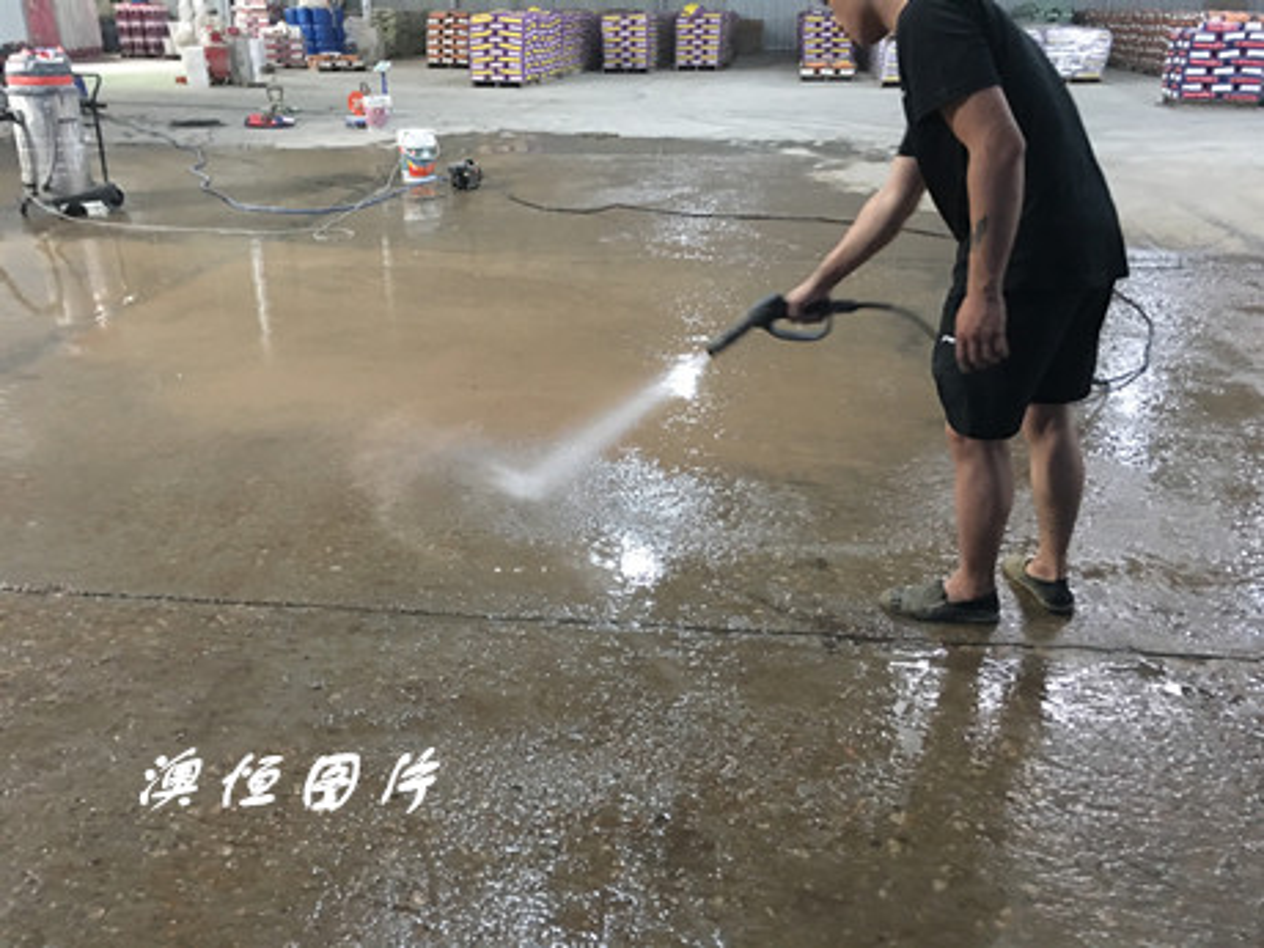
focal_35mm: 29
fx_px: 1059
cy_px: 474
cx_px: 632
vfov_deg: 48.2
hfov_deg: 61.7
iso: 100
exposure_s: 1/4
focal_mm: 4.15
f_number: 2.2
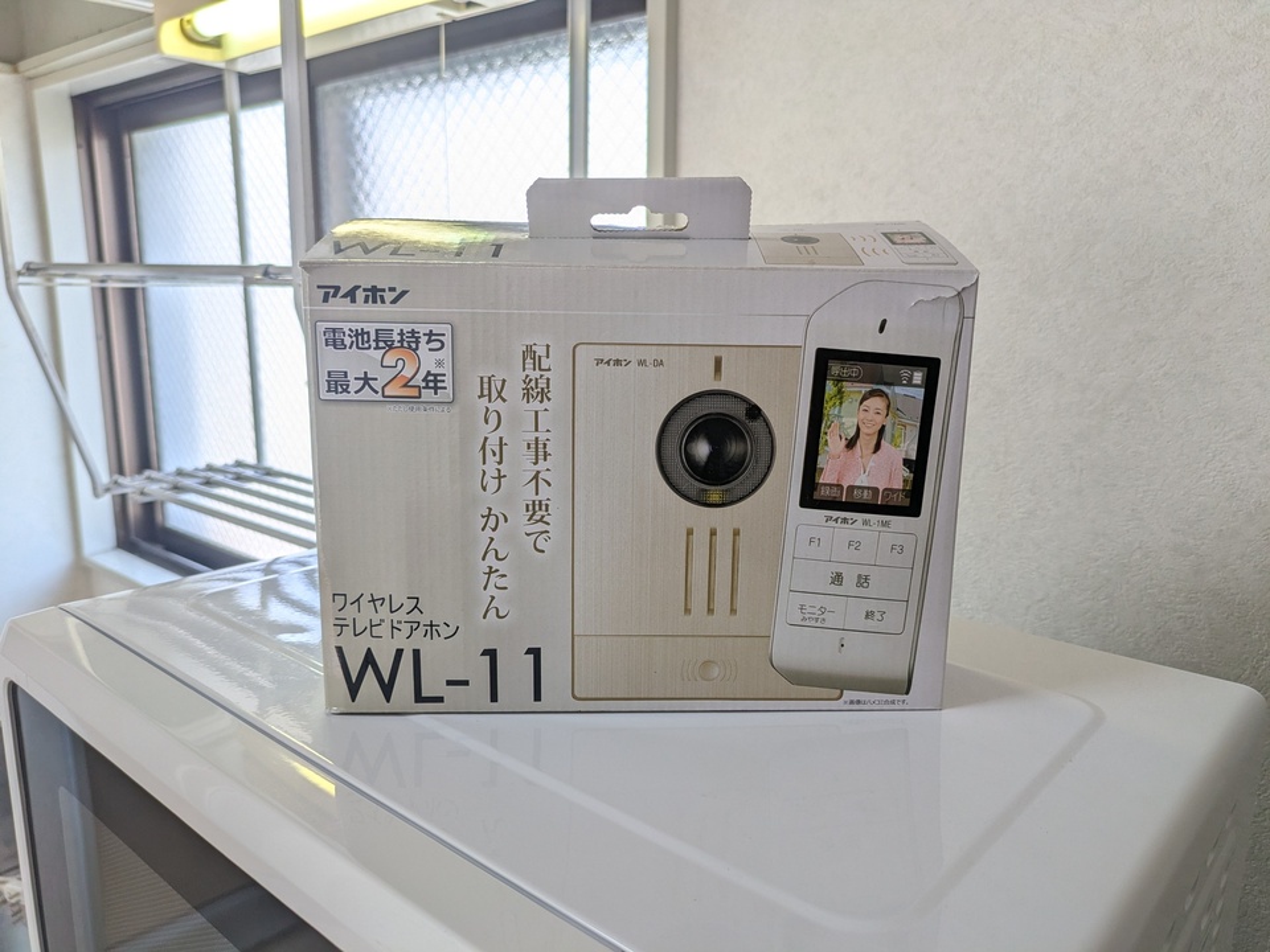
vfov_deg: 54.9
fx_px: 917
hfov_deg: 69.4
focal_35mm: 25
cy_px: 476
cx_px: 635
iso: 33
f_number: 1.89
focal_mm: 5.43
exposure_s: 1/129
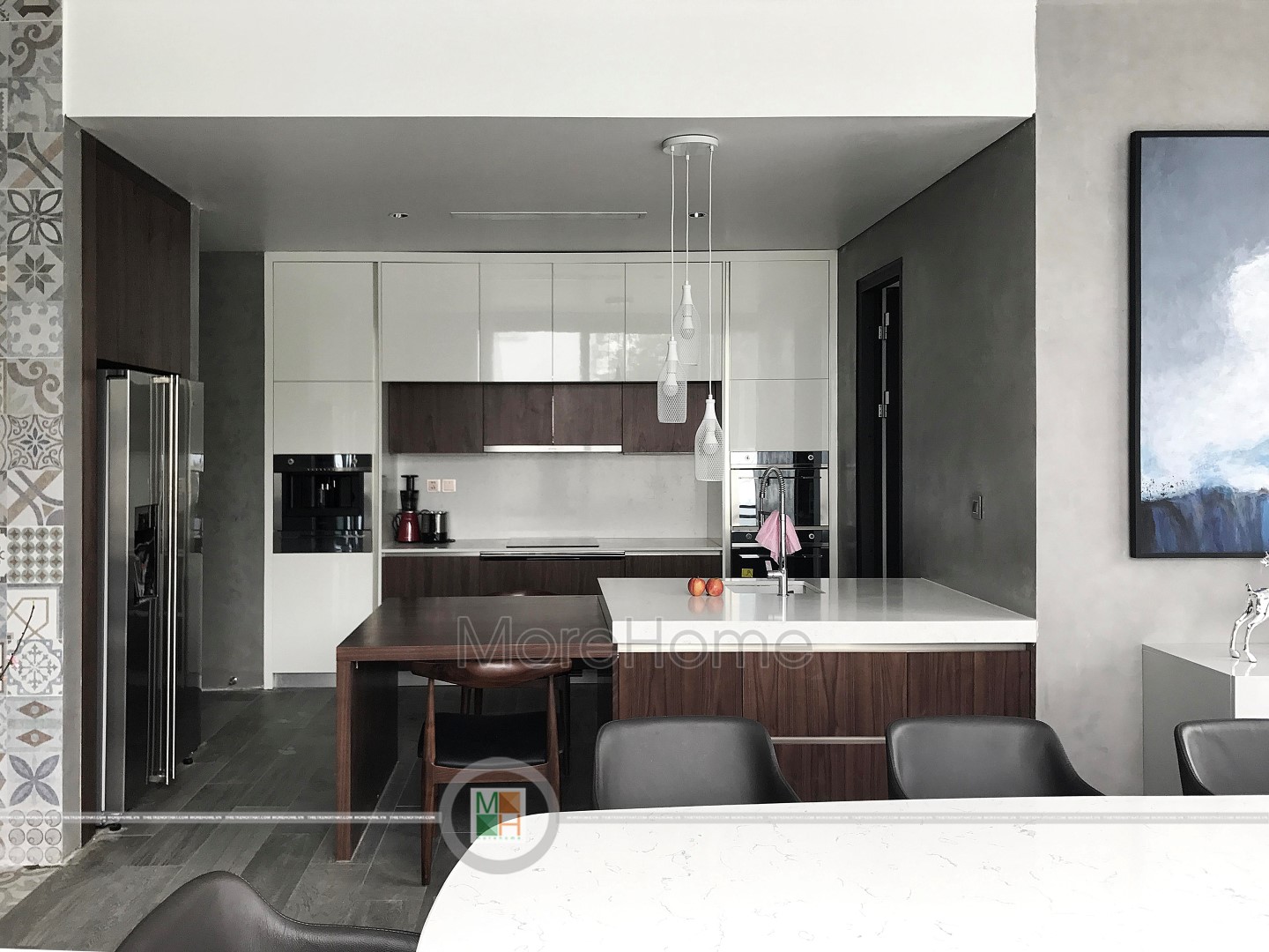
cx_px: 634
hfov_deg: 63.4
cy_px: 476
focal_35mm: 28
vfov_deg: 49.7
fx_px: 1026
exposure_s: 1/50
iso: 32
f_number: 1.8
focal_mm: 3.99
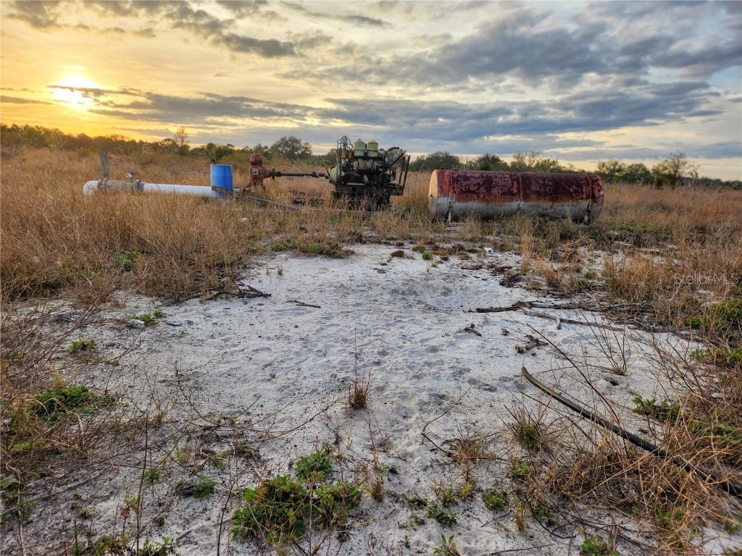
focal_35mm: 23
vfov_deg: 58.9
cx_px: 371
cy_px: 278
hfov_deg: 73.9
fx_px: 493
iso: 20
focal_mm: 5.4
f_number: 1.8
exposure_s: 1/461
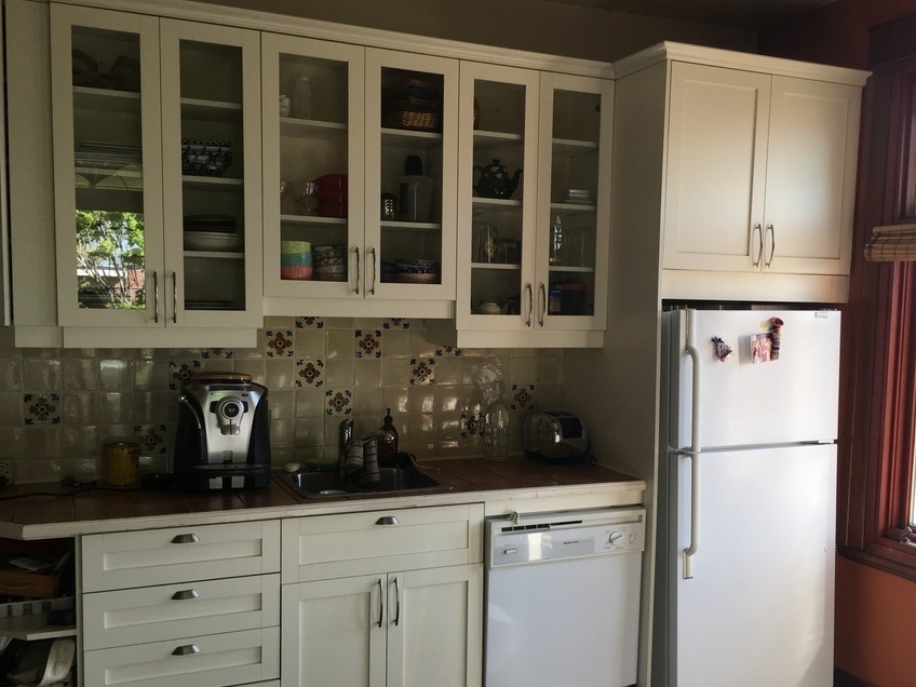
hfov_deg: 52.5
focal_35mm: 35
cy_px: 382
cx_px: 509
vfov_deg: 40.6
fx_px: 926
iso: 40
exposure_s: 1/120
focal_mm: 4.15
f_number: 2.2
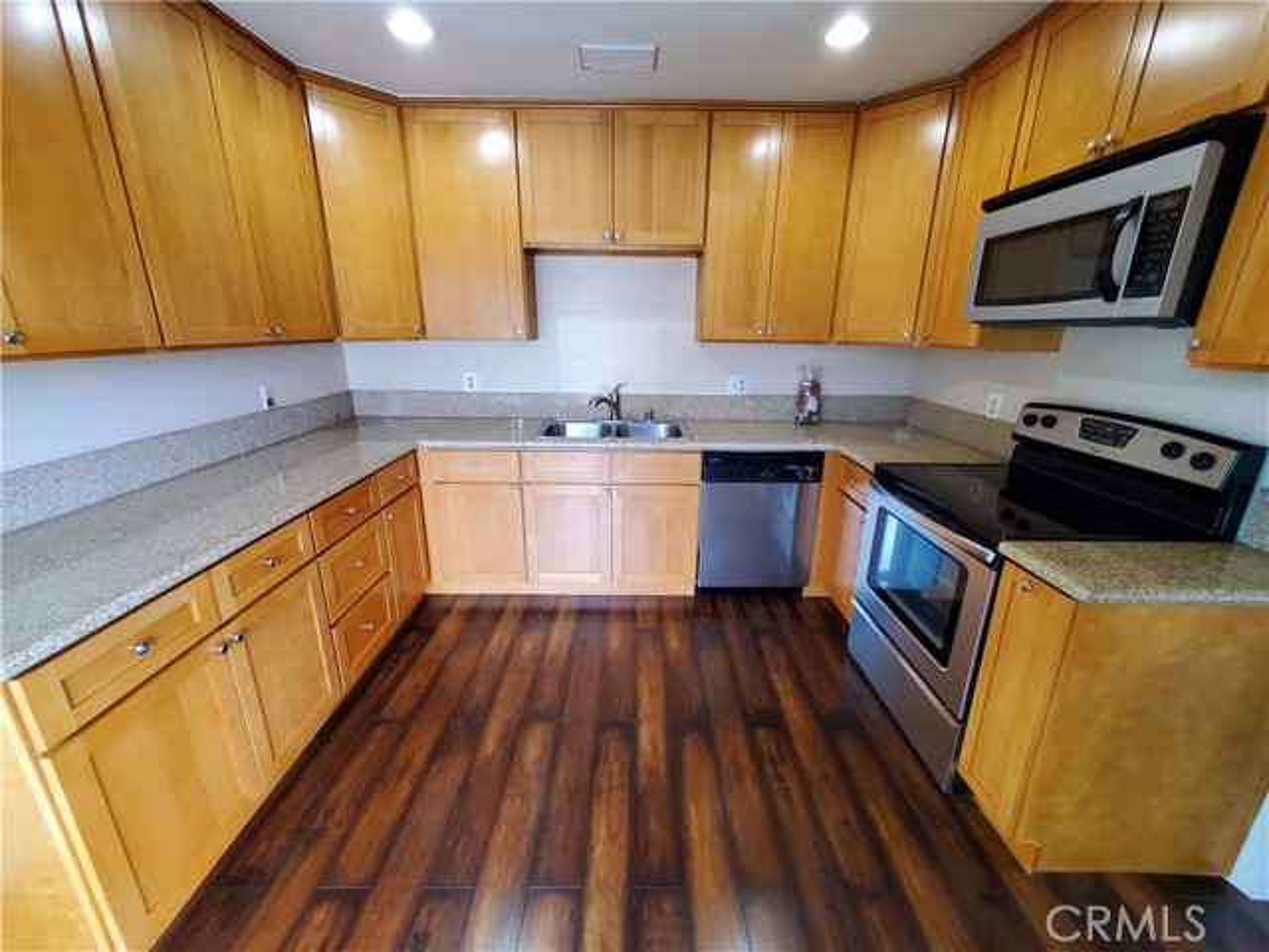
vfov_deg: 89.9
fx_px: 477
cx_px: 634
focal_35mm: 13
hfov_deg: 106.2
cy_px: 476
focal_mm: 1.8
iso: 500
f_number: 2.2
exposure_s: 1/60
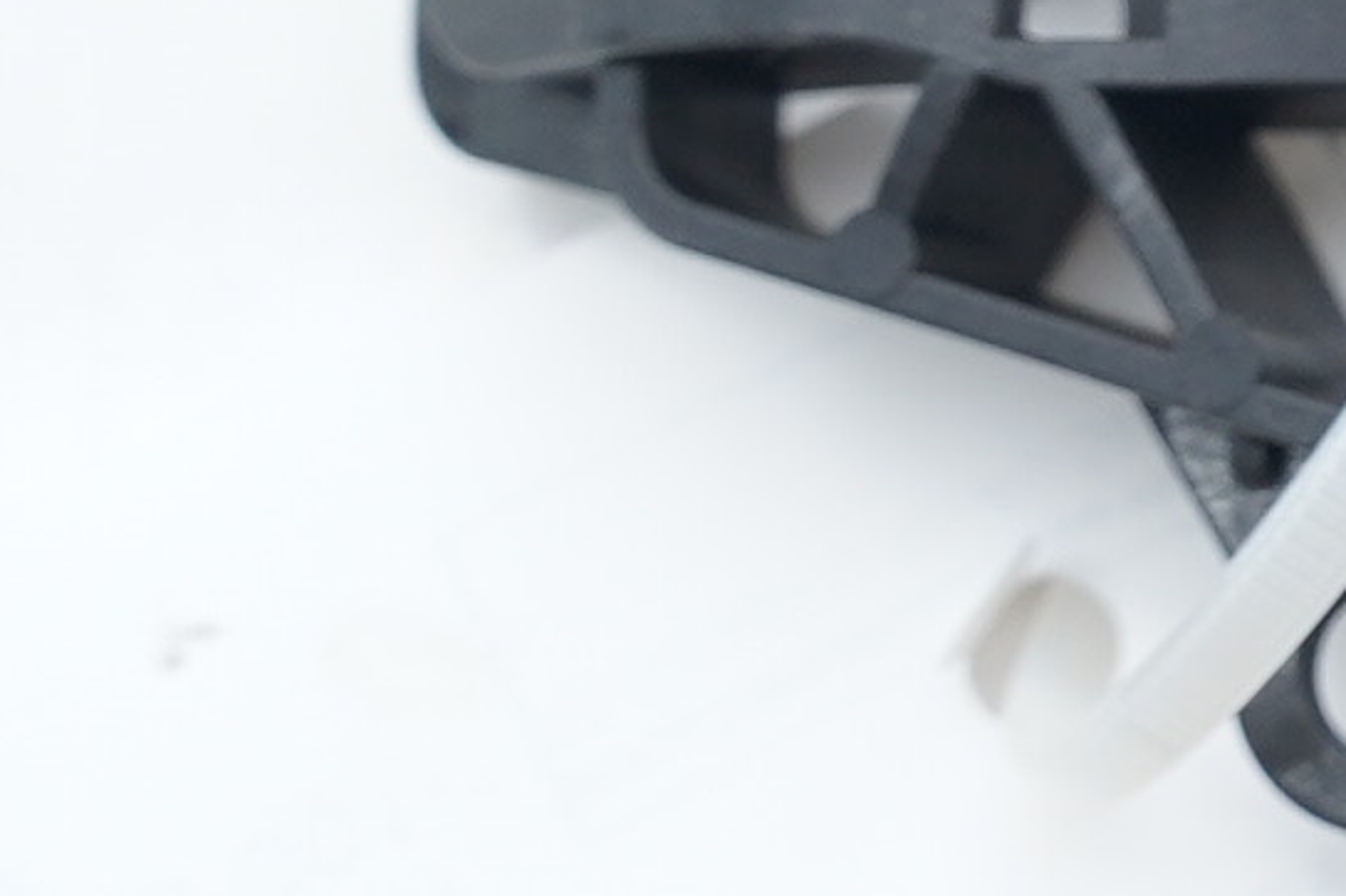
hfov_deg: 8.4
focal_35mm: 210
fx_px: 7847
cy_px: -72
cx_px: 3904
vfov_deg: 6.5
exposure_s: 1/125
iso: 500
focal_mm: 29
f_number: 6.3
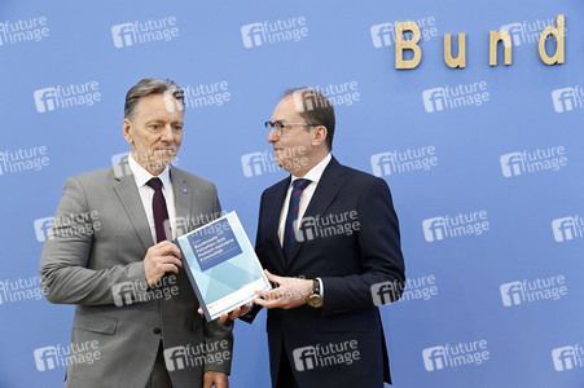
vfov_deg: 27.0
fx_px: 810
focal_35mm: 50
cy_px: 194
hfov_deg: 39.6
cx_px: 292
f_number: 4.5
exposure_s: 1/800
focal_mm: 50
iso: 4000
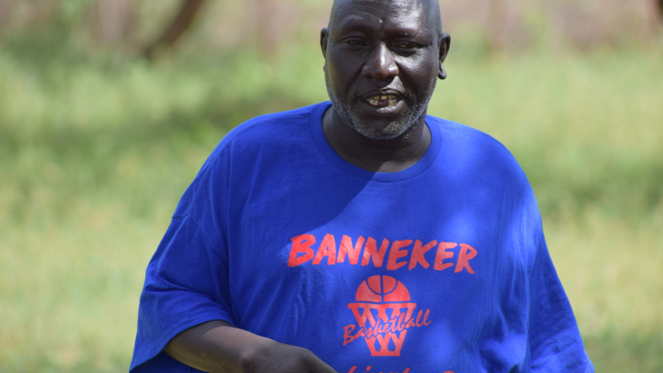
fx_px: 6979
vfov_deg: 3.1
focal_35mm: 397
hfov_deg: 5.4
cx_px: 338
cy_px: 177
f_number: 7.1
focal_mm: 240
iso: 100
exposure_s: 1/200
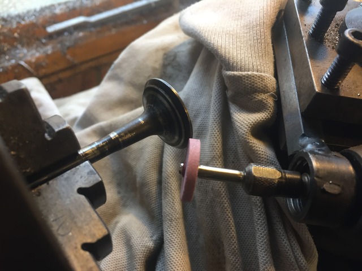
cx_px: 181
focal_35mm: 29
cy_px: 136
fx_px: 303
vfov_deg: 48.2
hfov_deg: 61.7
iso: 100
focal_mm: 4.15
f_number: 2.2
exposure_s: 1/33
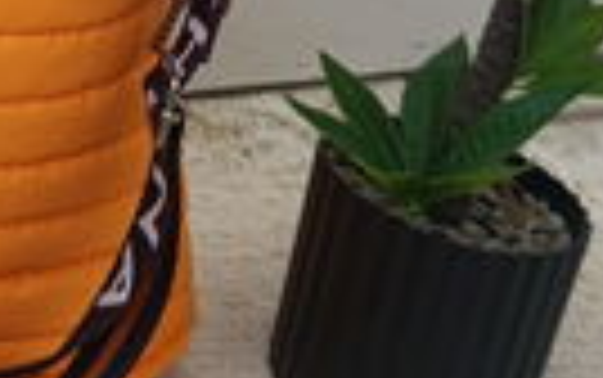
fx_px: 1595
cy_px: -263
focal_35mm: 97
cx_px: -63
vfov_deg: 12.5
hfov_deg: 20.4
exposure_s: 1/100
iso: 295
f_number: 1.65
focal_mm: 6.11
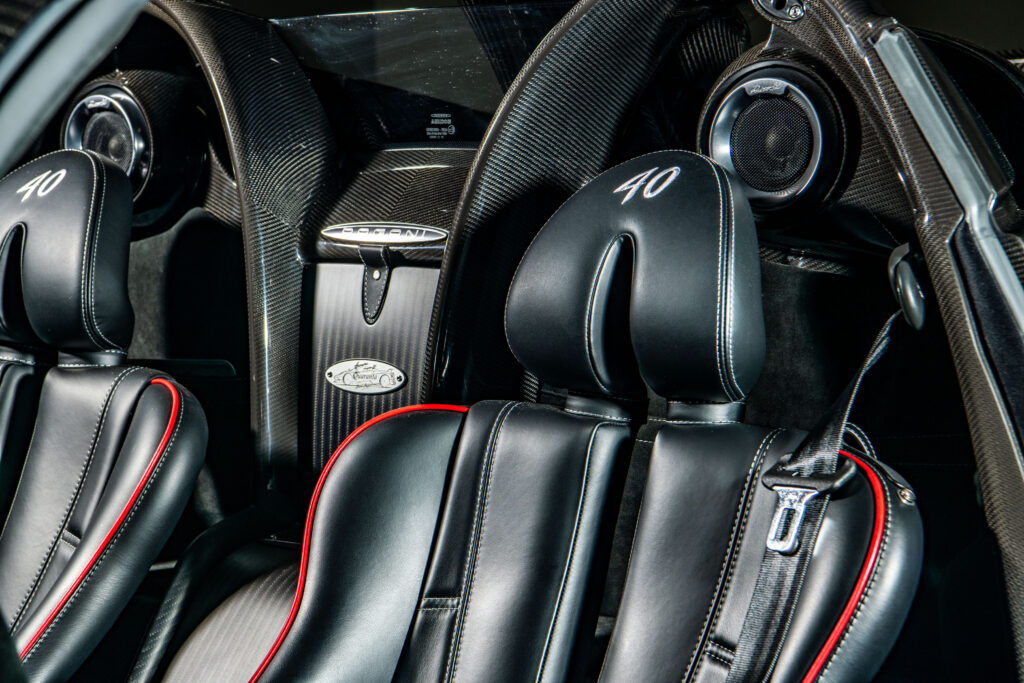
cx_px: 512
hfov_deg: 28.8
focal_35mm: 70
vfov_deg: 19.5
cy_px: 342
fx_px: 1991
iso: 160
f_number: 11
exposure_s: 1/125
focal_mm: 70
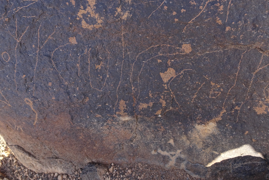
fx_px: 224
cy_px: 65
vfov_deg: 43.2
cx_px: 140
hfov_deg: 61.9
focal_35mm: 30
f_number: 3.5
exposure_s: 1/160
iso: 80
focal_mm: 4.1
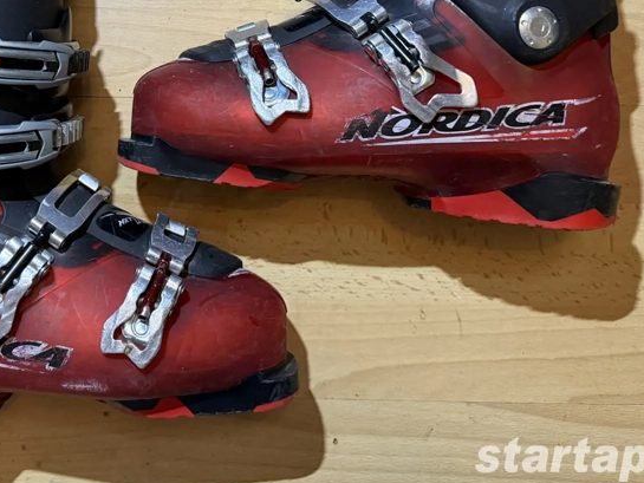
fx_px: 819
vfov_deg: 31.3
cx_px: 186
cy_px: 45
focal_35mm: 44
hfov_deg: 42.0
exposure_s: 1/50
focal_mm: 6.76
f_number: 1.78
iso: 500
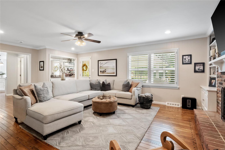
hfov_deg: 90.0
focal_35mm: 18
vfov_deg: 67.4
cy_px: 75
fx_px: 112
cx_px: 112
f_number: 8
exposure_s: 1/8
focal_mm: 9
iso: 400
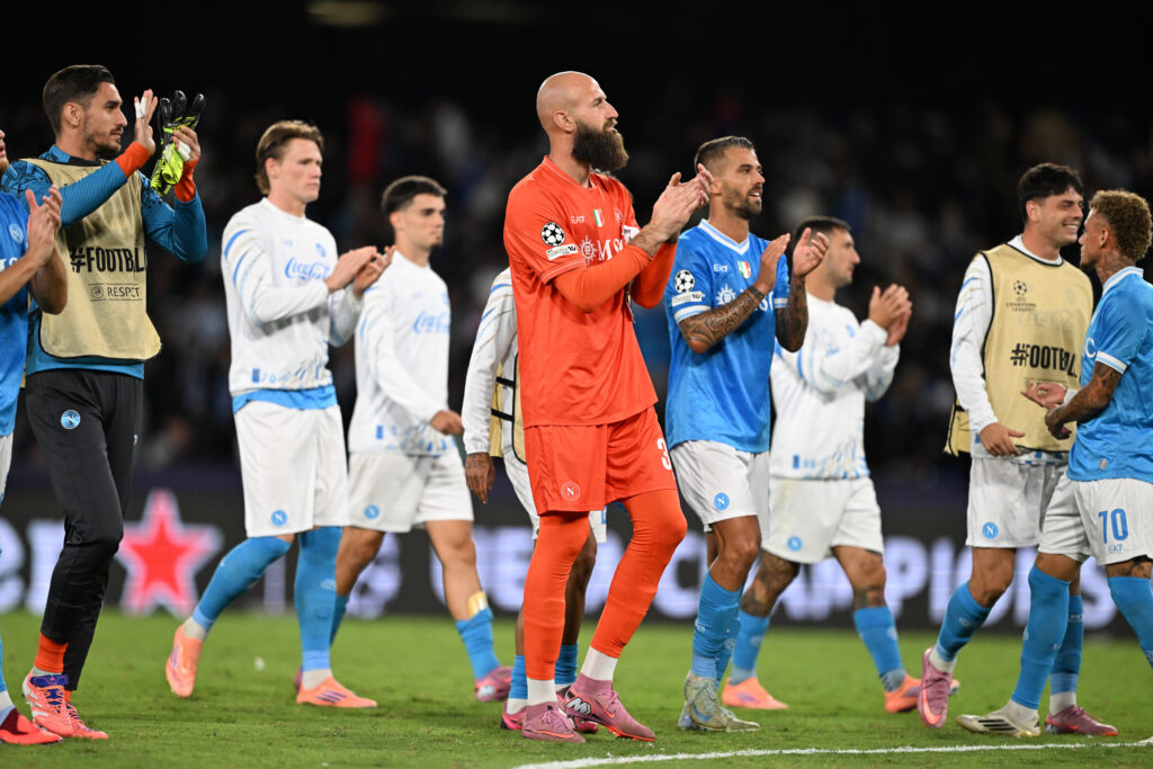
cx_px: 576
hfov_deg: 5.2
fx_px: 12812
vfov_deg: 3.4
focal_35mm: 400
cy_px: 384
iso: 2000
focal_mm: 400
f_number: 2.8
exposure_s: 1/1600
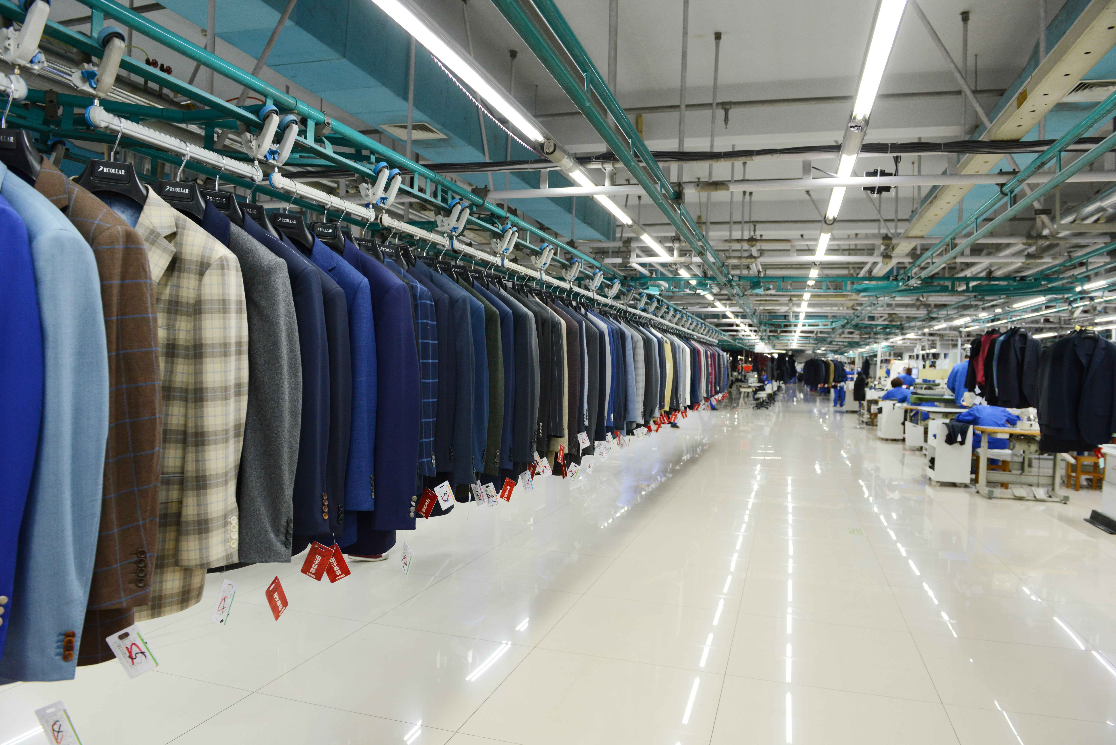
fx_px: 744
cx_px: 558
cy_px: 372
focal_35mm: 24
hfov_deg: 73.7
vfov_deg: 53.2
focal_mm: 24
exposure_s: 1/100
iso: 1600
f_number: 5.6
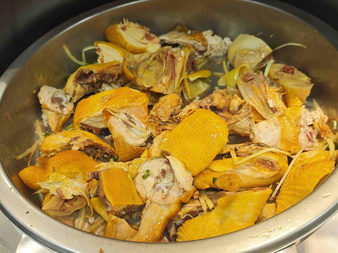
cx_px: 169
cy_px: 126
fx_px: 361
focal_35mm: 37
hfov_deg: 50.1
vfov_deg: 38.7
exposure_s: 1/120
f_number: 2
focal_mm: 8.72
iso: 209
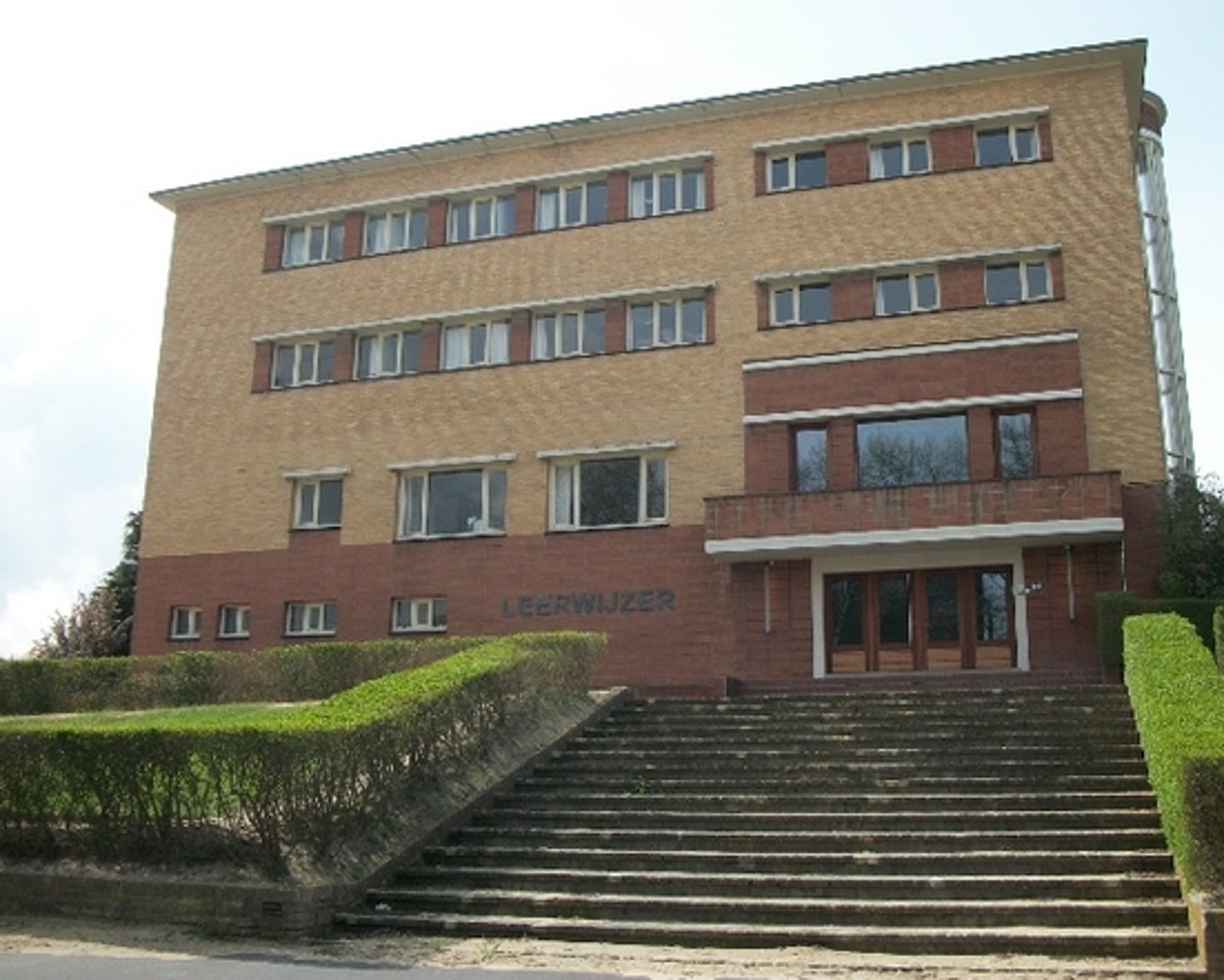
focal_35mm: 34
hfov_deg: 52.8
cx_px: 653
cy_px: 484
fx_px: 1232
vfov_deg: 43.4
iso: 80
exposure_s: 1/125
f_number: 8.8
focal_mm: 5.7
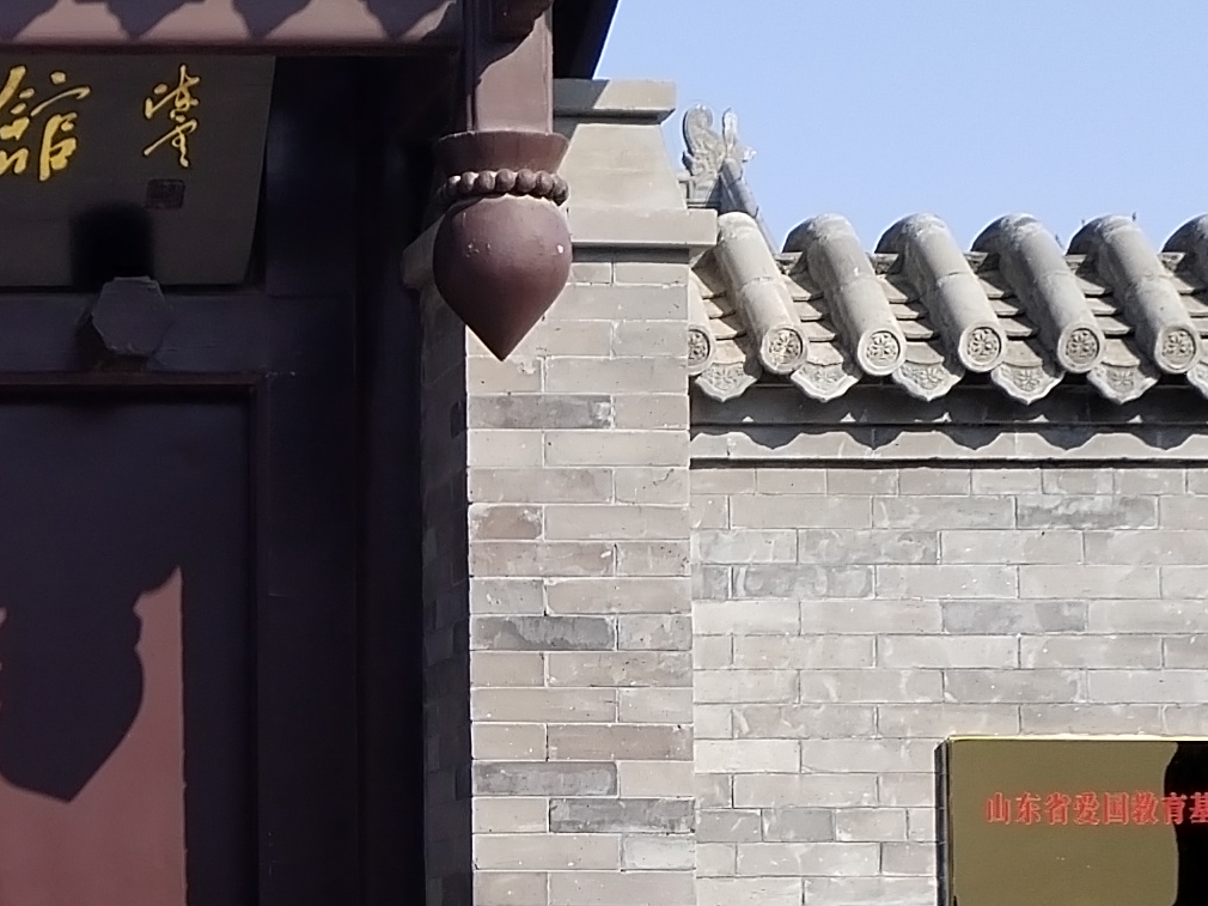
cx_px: -154
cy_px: 823
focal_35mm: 103
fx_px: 3594
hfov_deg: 18.3
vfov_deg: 14.2
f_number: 1.8
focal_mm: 4.75
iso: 100
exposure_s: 1/912
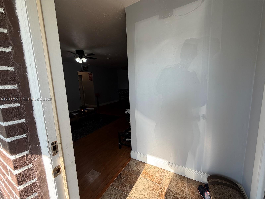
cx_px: 132
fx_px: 107
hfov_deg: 102.1
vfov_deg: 85.7
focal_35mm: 14
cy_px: 100
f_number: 2.2
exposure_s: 1/120
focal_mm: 2.22
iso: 32
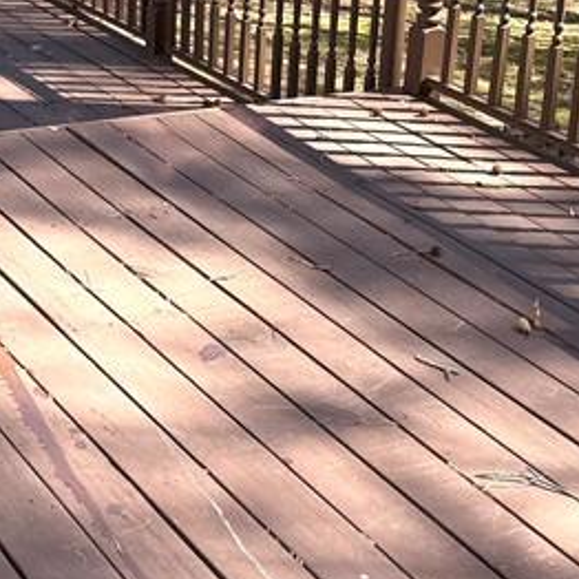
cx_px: 245
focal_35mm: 83
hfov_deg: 20.9
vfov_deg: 20.6
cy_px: 92
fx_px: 1571
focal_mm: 6.76
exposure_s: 1/1060
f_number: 1.78
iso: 80
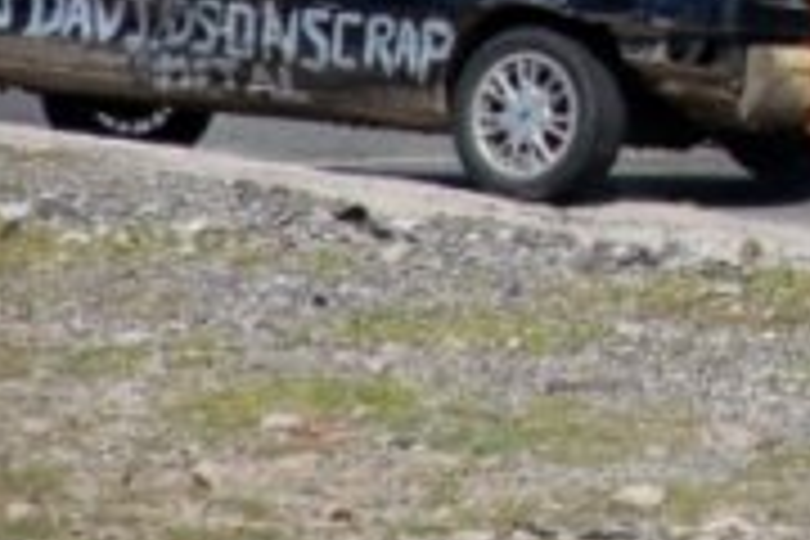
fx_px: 16194
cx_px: 1107
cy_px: -302
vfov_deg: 1.9
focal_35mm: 720
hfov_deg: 2.9
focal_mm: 135
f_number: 6
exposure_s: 1/1000
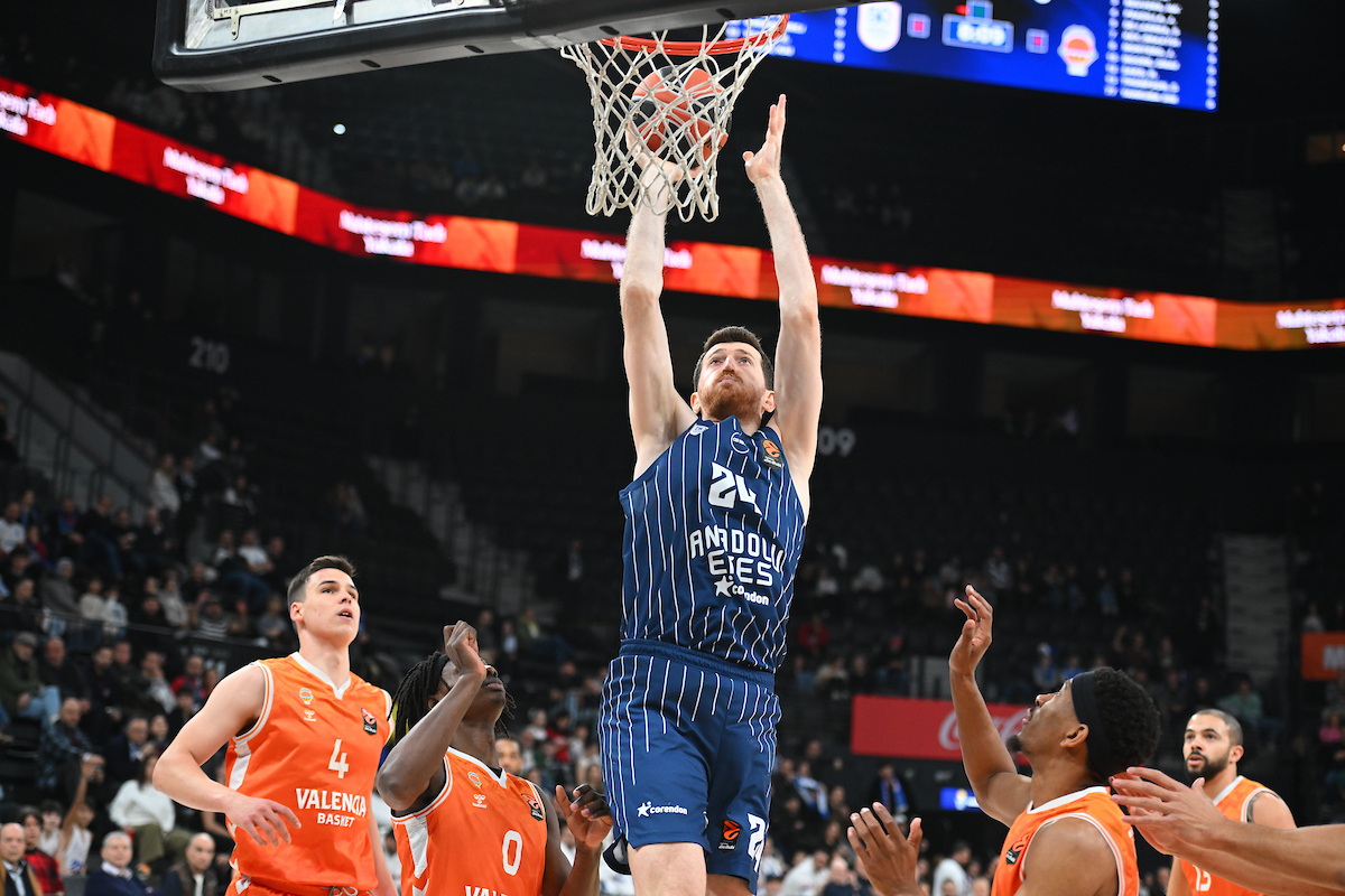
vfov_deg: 19.5
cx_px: 672
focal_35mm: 70
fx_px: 2615
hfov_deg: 28.8
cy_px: 448
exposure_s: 1/800
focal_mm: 70
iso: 1600
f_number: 3.2
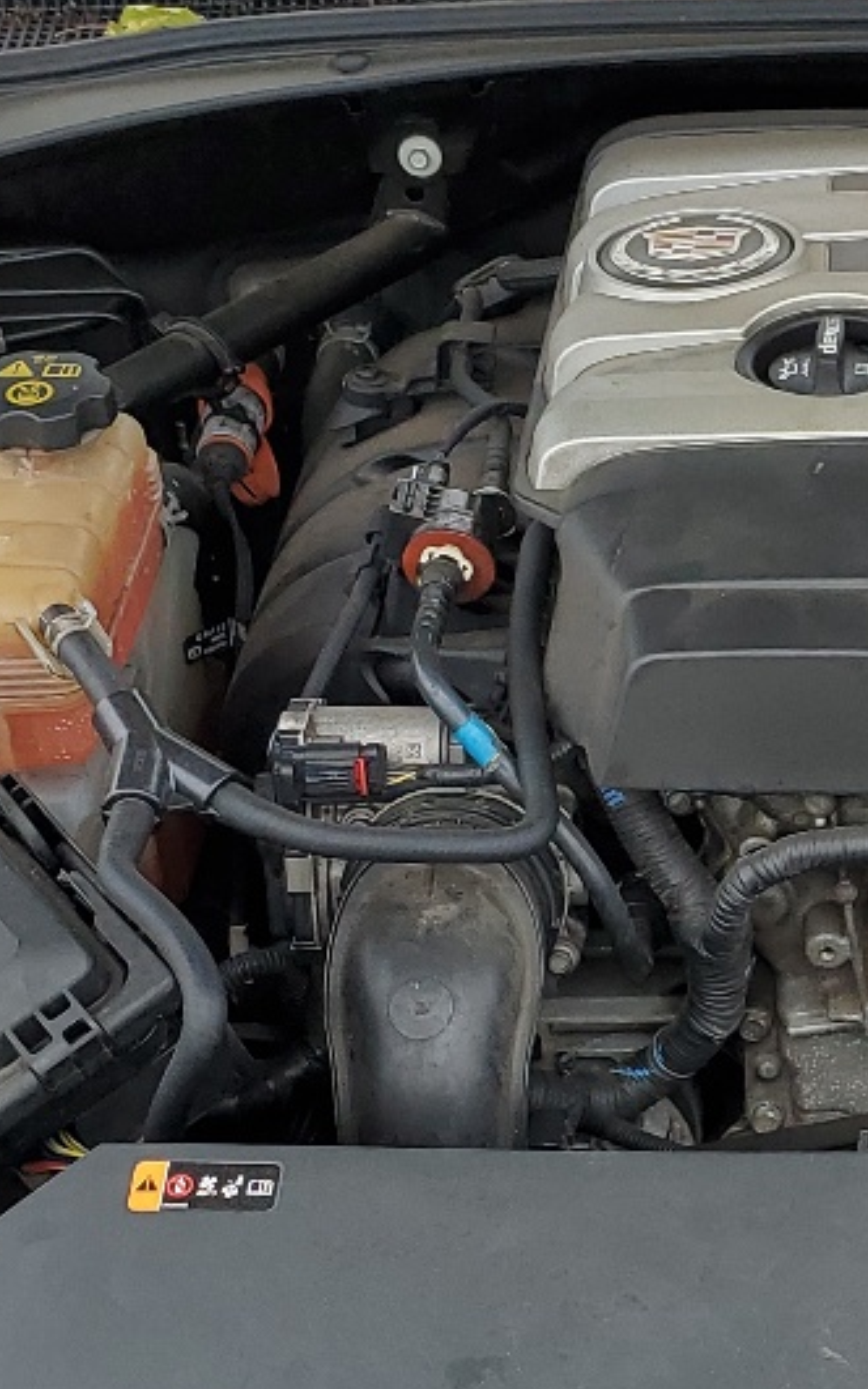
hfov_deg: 15.2
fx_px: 3141
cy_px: 879
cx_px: 1007
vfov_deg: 24.8
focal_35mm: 83
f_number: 1.5
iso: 50
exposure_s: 1/455
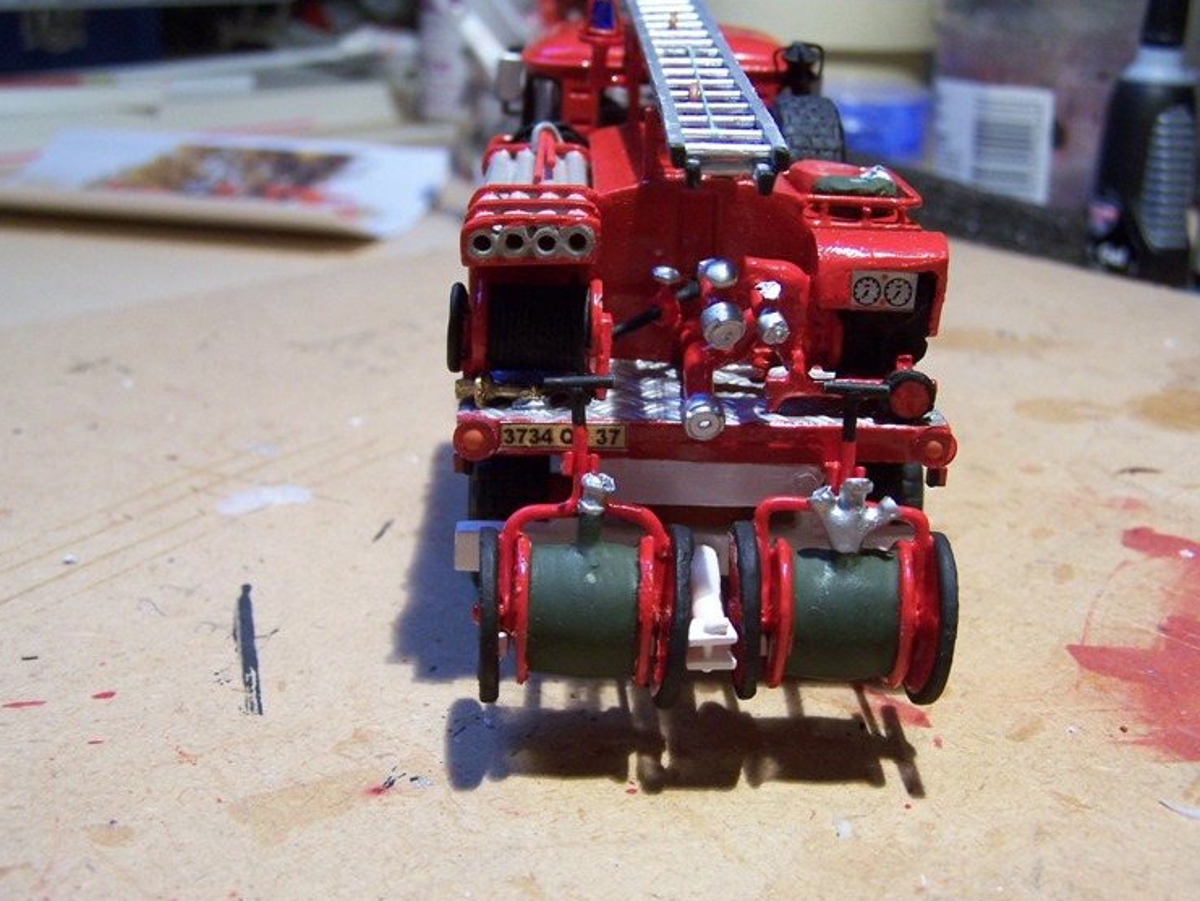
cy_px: 426
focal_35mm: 41
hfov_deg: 45.8
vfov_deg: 35.1
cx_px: 611
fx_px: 1422
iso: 140
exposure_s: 1/30
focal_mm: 6.3
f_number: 2.8
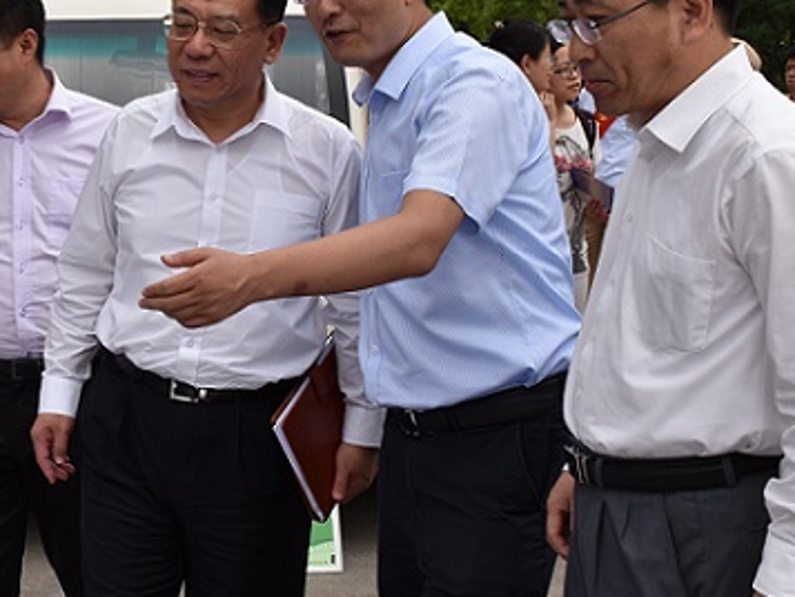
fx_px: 1930
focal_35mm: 84
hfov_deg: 22.8
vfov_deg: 17.6
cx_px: 110
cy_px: 254
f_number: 8
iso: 200
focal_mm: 30
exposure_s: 1/250
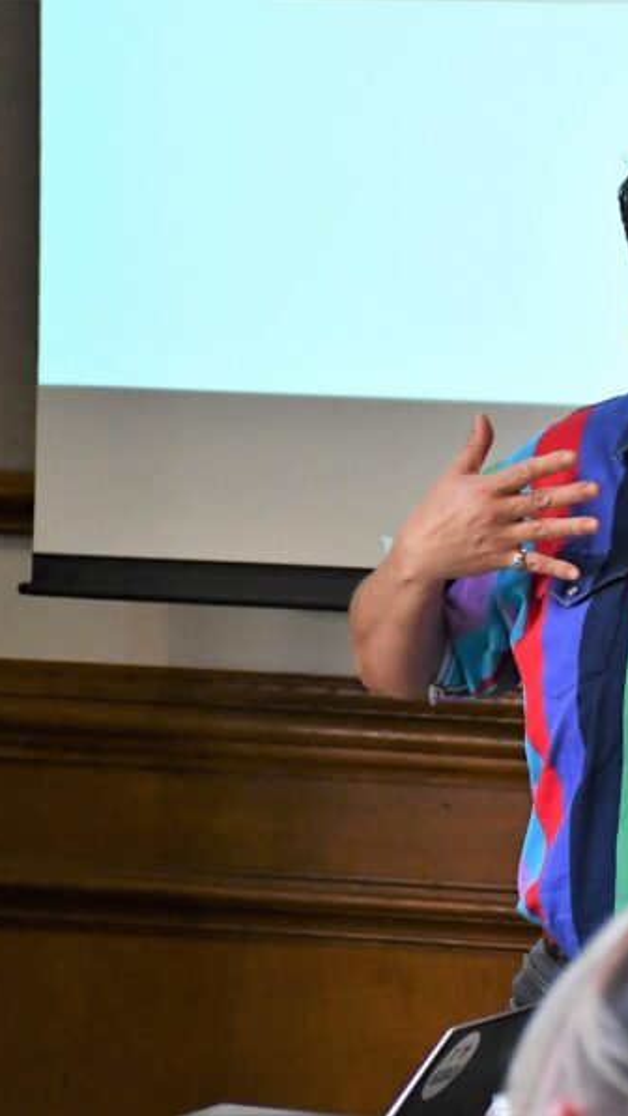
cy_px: 557
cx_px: 740
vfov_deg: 9.8
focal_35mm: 221
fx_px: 6540
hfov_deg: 5.5
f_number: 5
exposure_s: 1/100
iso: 3200
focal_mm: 70
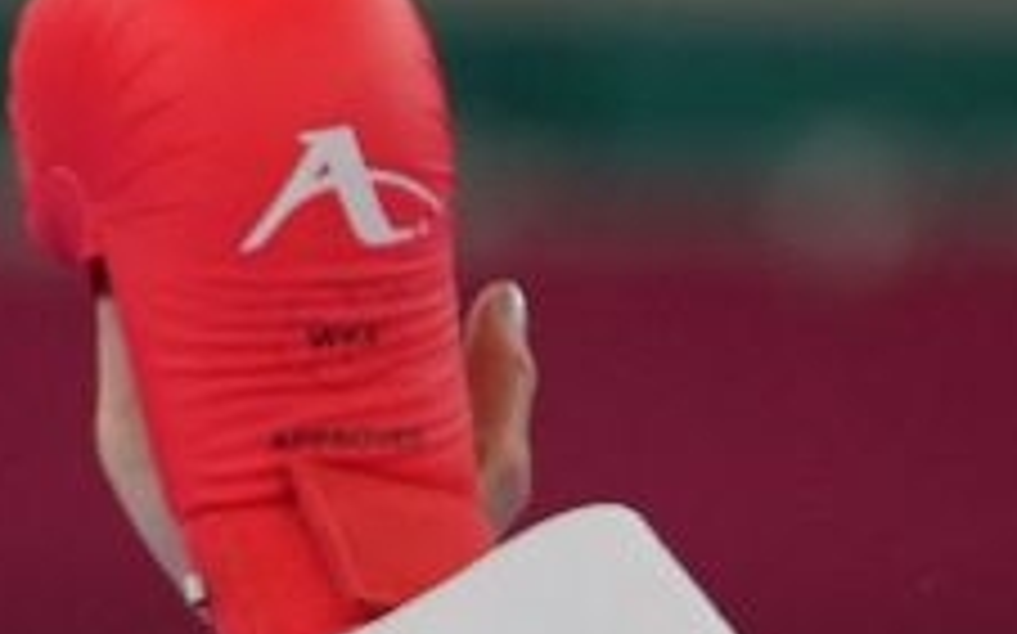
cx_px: -1382
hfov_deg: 1.1
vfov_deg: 0.7
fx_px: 55406
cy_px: 1677
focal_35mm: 2000
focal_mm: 164
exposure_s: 1/1000
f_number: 2.8
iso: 400
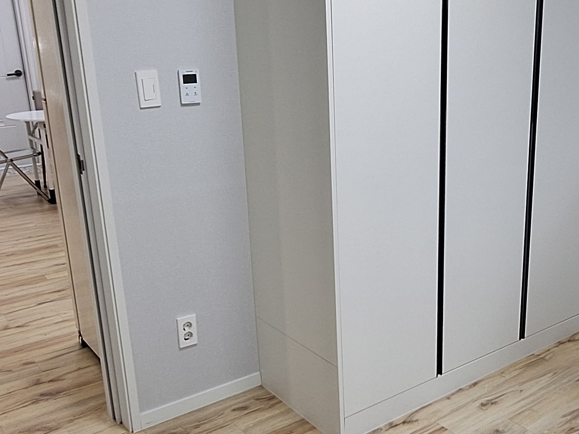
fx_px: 652
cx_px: 406
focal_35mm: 39
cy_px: 235
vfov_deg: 36.8
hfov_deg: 46.7
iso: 80
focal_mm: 1.74
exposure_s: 1/40
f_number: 2.2
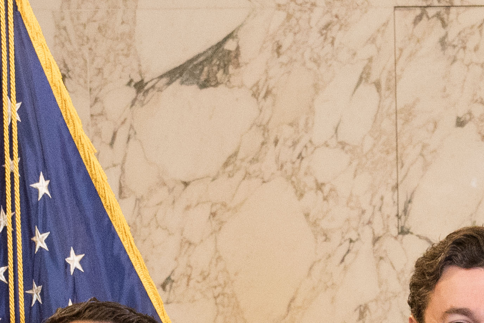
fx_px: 2796
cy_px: 820
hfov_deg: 9.8
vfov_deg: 6.3
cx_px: 516
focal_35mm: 208
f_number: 7.1
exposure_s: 1/125
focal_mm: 33
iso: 2000
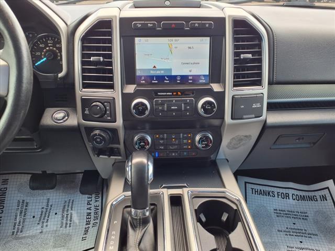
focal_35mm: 27
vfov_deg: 51.4
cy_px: 126
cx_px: 168
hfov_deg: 65.3
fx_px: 261
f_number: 1.9
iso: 40
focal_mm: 3.58
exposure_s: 1/120
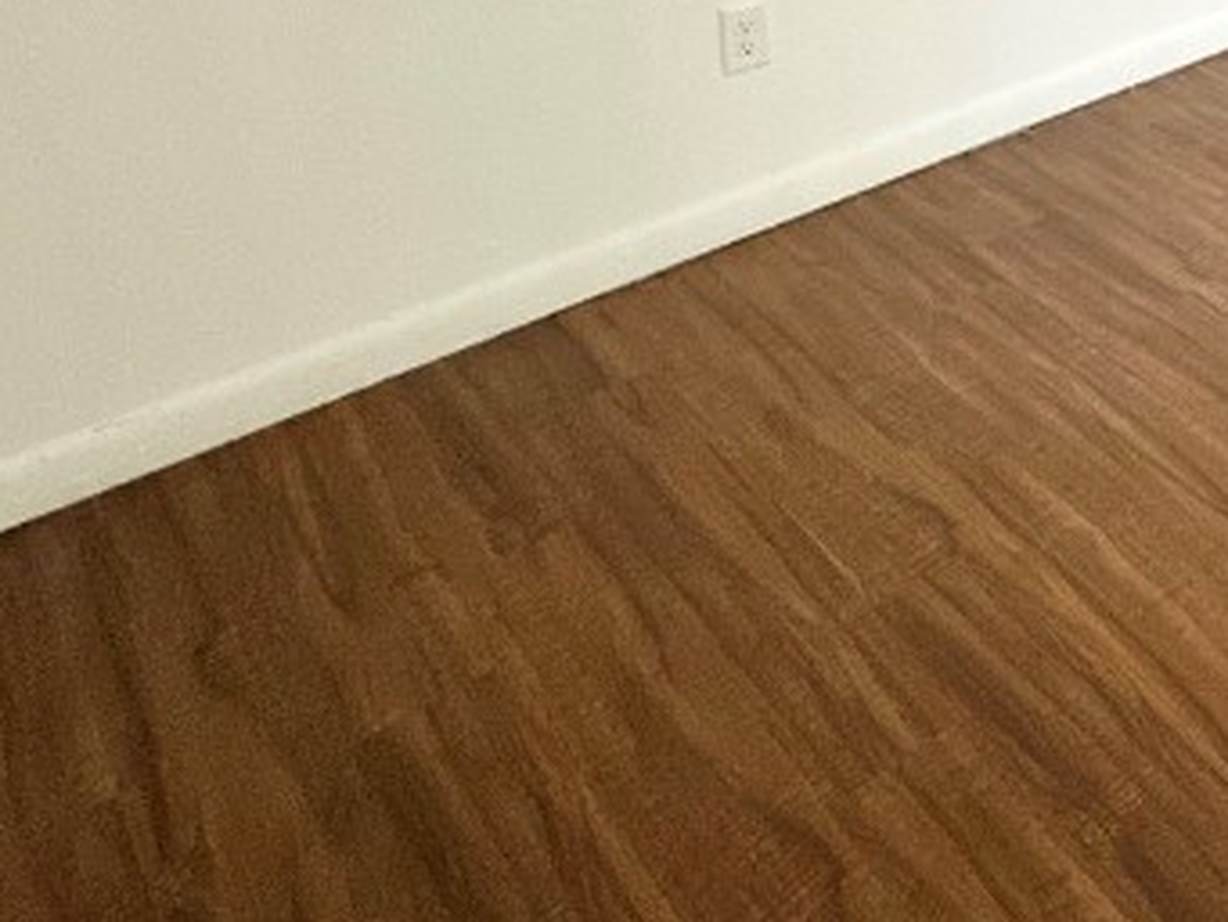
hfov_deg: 34.0
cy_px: -281
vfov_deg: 28.2
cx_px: 1549
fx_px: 1490
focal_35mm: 42
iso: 320
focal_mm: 2.22
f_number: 2.2
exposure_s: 1/60
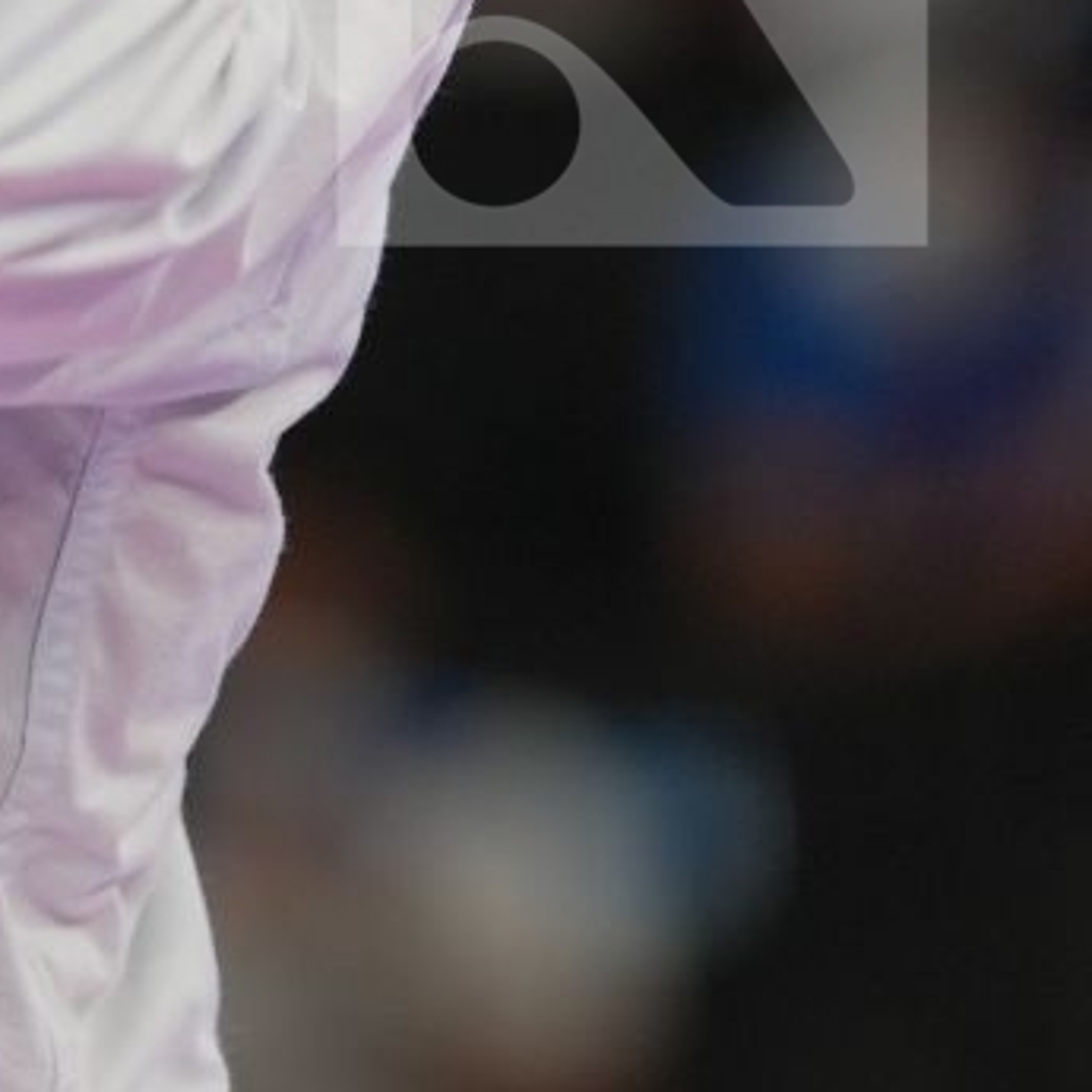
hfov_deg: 1.4
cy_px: -41
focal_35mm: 1267
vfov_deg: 1.4
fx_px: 45220
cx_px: -440
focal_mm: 191
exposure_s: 1/500
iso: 320
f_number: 2.8
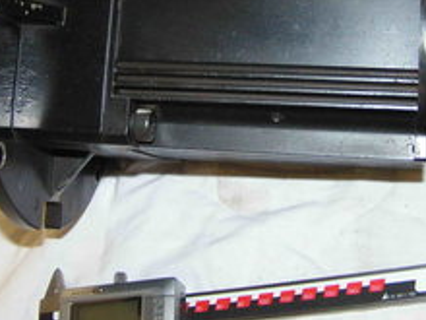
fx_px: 849
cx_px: 234
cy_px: 105
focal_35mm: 69
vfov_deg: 21.2
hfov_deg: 28.1
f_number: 2.8
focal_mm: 6.3
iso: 200
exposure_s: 1/40
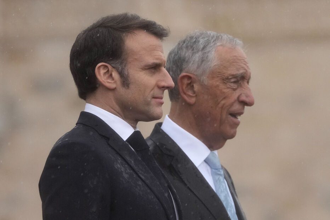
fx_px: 3849
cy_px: 110
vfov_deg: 3.3
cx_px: 165
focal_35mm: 420
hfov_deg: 4.9
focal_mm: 280
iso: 2000
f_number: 5.6
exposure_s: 1/1600
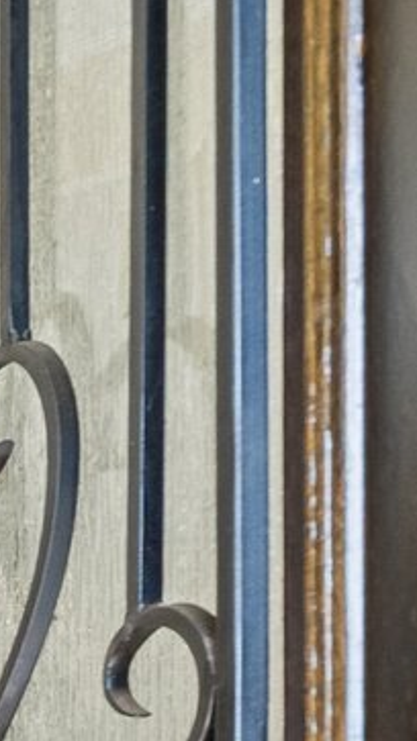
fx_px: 1397
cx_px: -1629
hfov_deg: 6.3
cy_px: 1189
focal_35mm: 71
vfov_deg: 22.6
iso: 640
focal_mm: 12
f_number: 8
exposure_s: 1/80
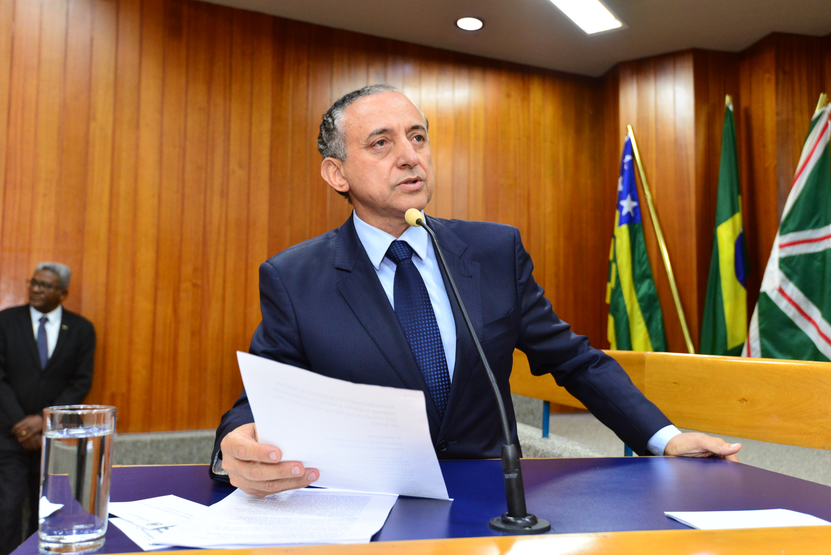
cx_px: 416
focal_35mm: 35
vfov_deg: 37.9
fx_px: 808
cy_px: 278
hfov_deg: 54.4
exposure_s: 1/60
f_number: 5
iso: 2000
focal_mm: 35
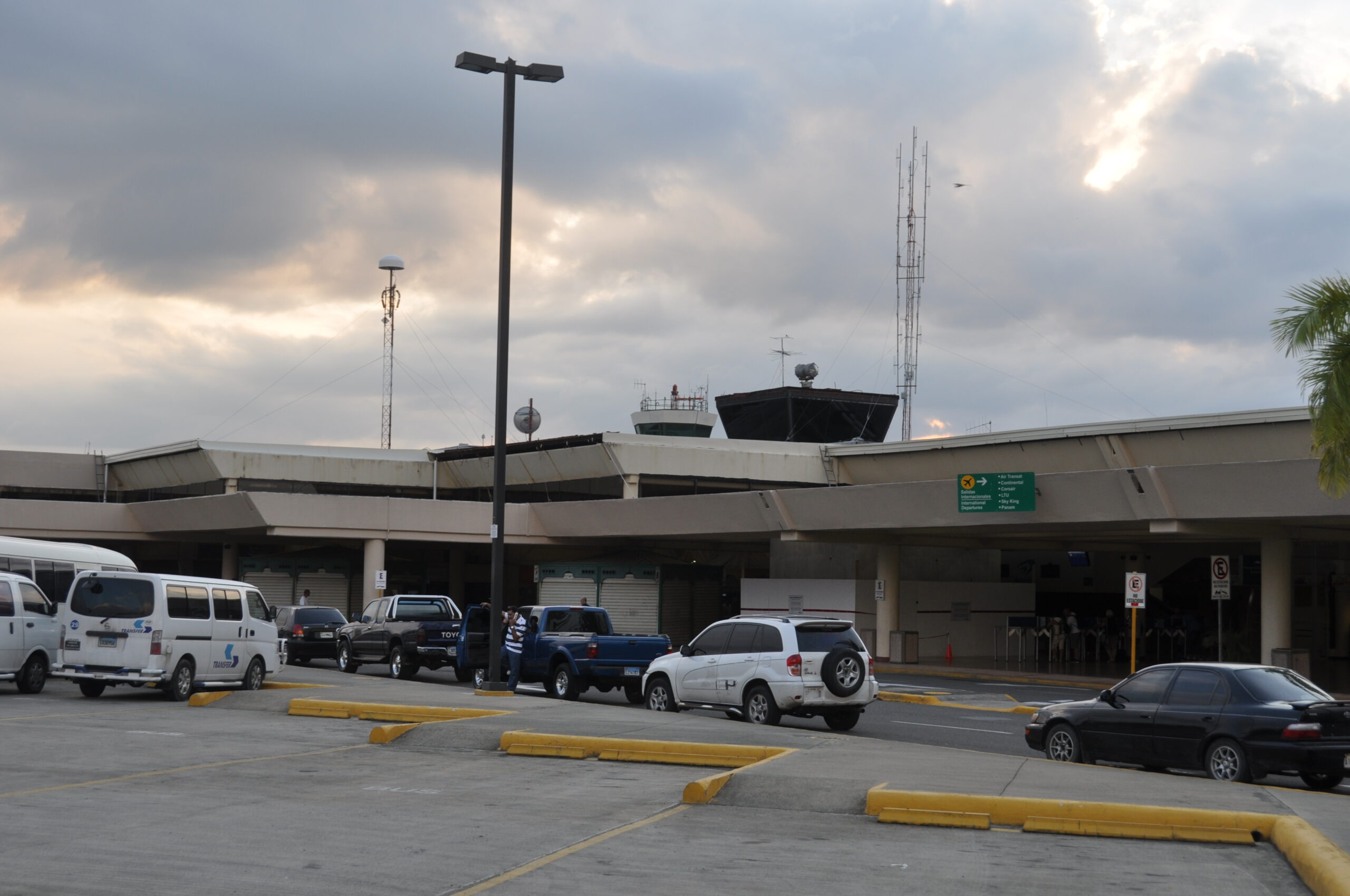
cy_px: 448
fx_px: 1798
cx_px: 675
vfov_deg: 28.0
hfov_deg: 41.2
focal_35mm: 48
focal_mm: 32
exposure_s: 1/160
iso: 200
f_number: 6.3
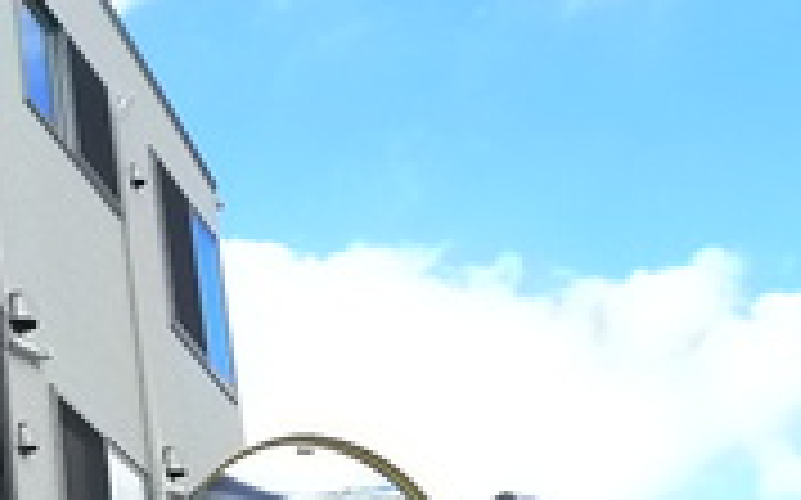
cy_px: 484
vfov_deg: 12.9
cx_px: -454
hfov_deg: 18.2
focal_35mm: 100
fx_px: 2182
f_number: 3.2
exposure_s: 1/500
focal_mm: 5.1
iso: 400
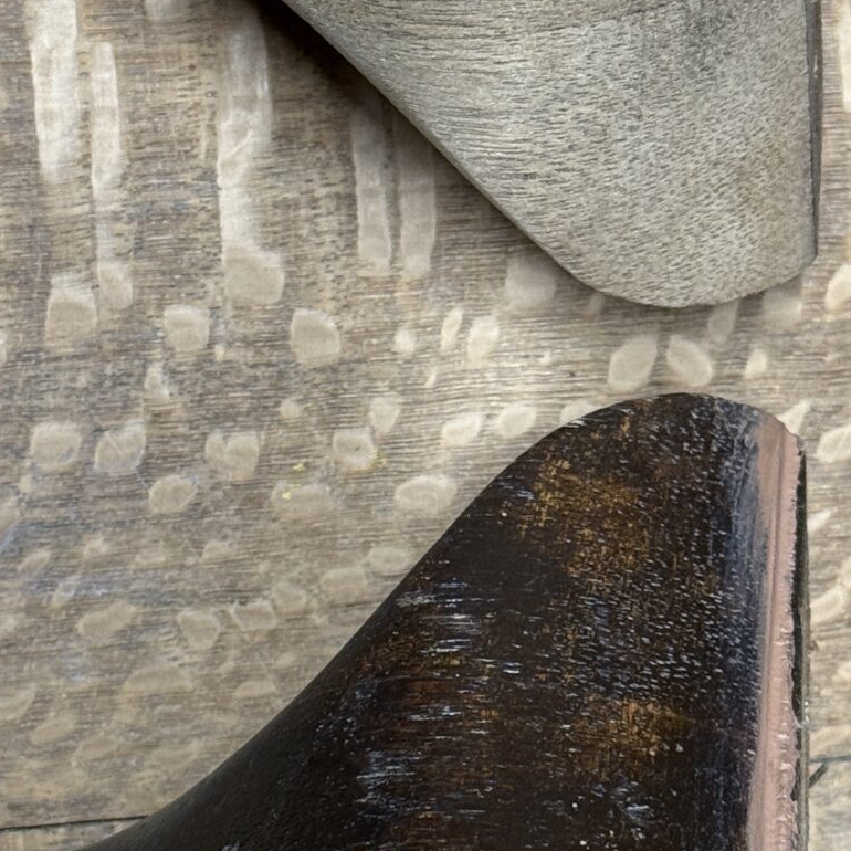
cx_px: 304
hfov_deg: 12.4
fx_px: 3922
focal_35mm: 141
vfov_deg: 12.4
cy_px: 379
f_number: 1.78
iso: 125
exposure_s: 1/50
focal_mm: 6.76
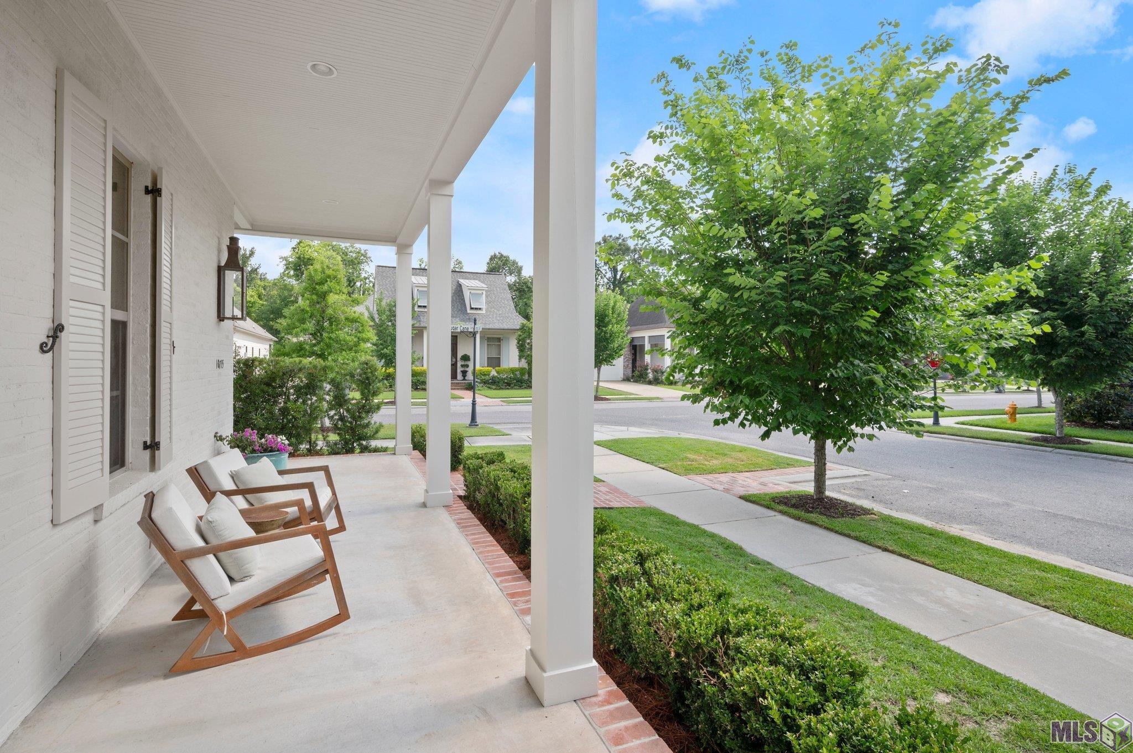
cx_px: 566
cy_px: 376
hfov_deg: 93.3
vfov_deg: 70.3
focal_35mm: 17
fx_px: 535
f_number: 10
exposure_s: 1/250
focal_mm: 17
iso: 400
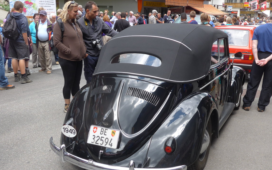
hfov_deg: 51.5
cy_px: 91
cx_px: 135
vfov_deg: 33.6
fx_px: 282
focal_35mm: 38
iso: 80
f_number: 2.8
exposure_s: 1/250
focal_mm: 7
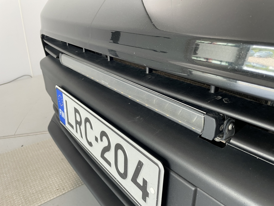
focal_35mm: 26
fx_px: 206
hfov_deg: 67.3
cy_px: 103
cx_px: 137
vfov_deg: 53.1
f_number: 1.6
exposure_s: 1/50
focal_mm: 4.2
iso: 64
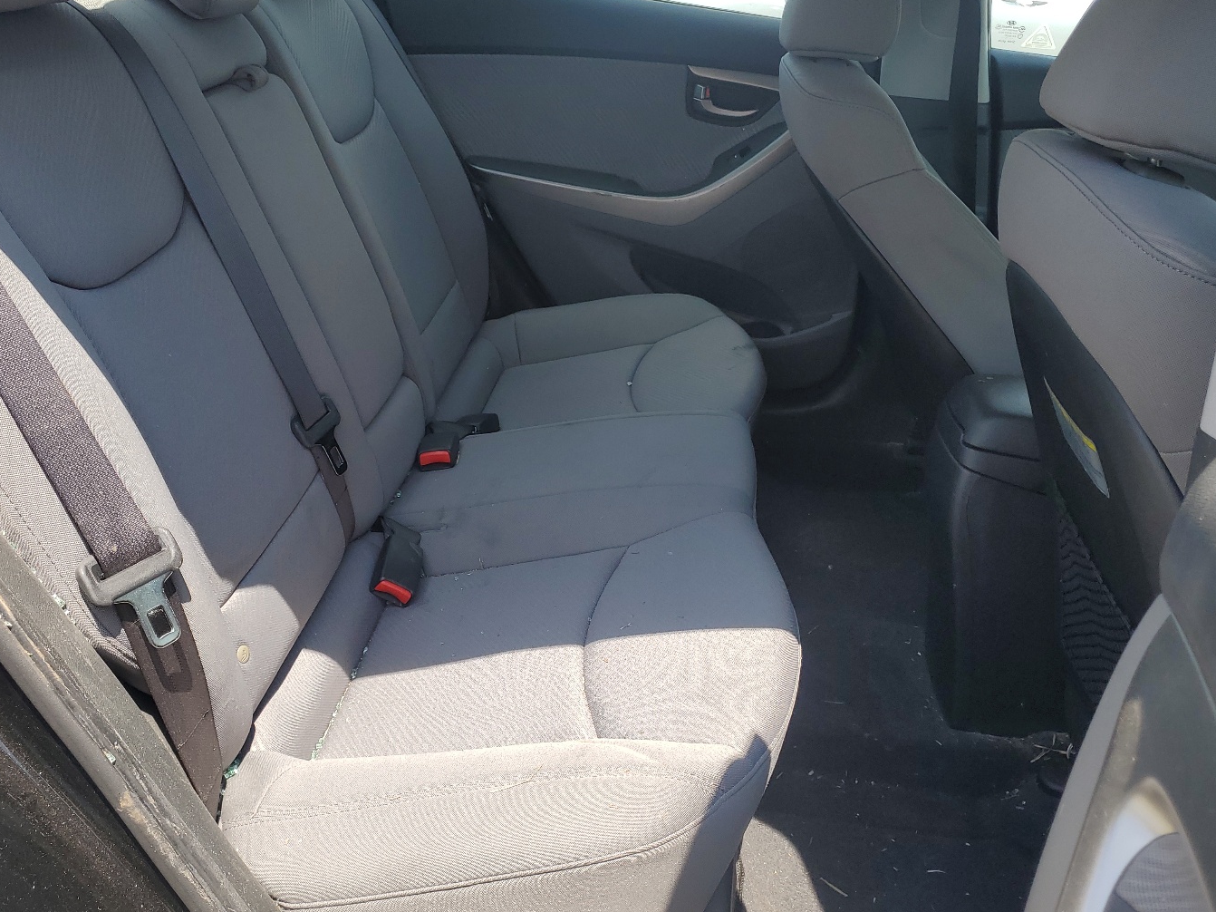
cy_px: 393
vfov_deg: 45.3
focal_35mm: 31
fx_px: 1089
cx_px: 561
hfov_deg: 58.3
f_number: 1.5
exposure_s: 1/909
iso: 50
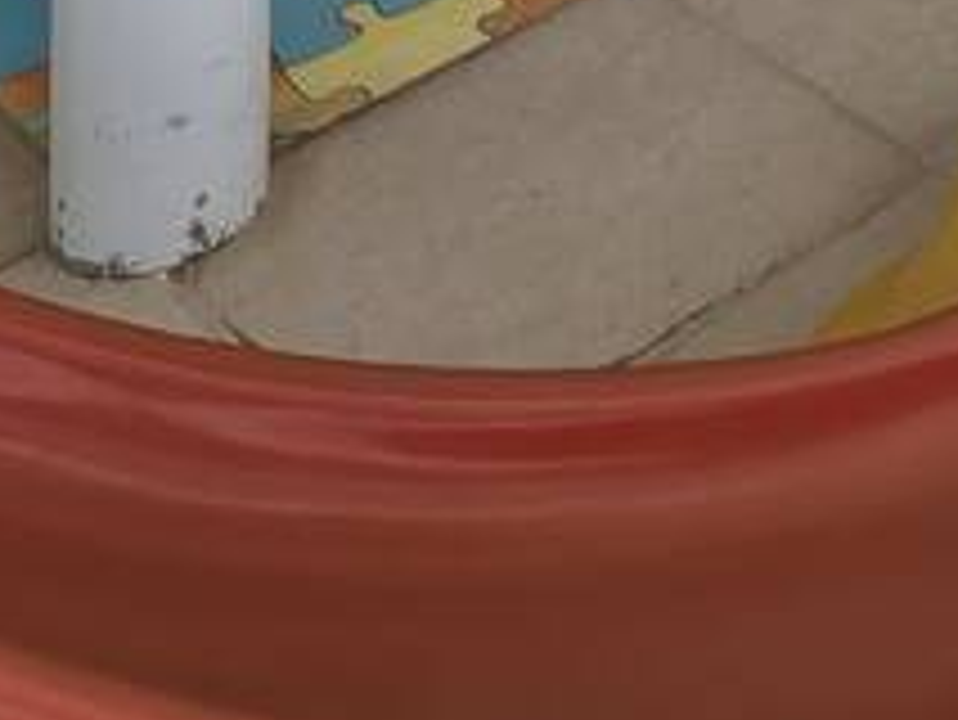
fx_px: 2437
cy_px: -1530
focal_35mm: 88
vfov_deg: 10.6
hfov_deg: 19.5
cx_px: 1426
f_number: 1.9
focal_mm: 2.2
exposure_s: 1/120
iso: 20
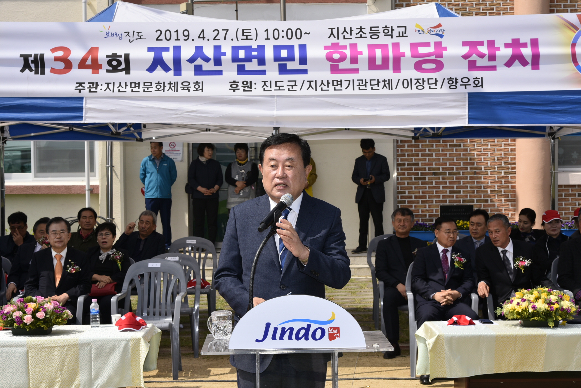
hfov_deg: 36.2
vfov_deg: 24.6
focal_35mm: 55
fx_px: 888
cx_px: 290
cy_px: 194
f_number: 10
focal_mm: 55
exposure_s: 1/250
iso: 100
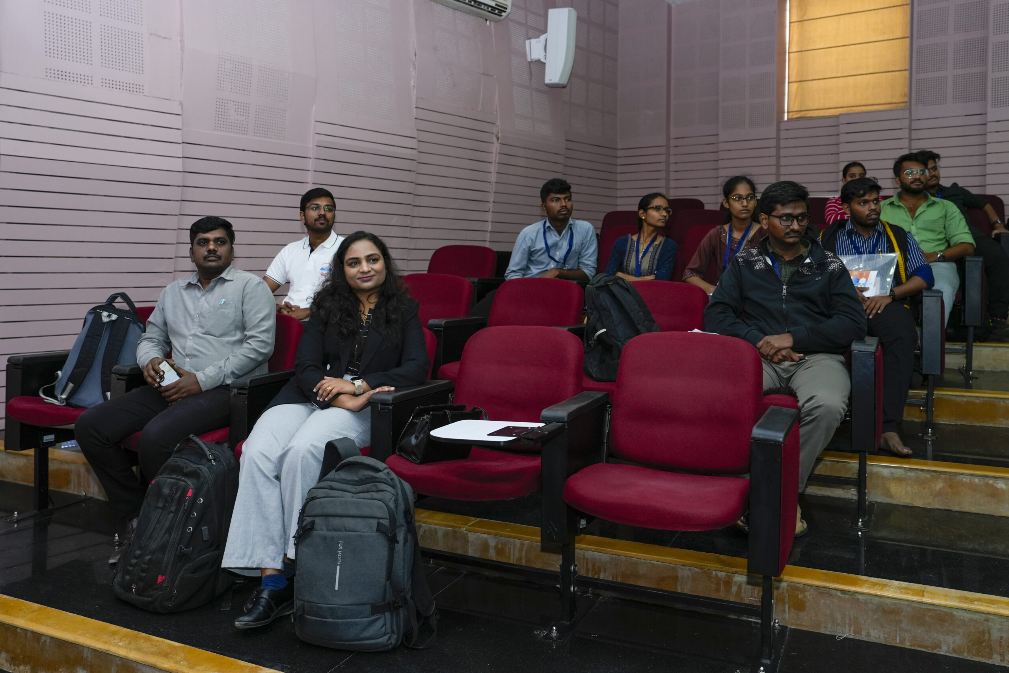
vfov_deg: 43.6
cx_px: 504
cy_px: 336
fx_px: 841
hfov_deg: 61.9
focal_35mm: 30
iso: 1000
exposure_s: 1/125
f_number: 4
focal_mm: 30
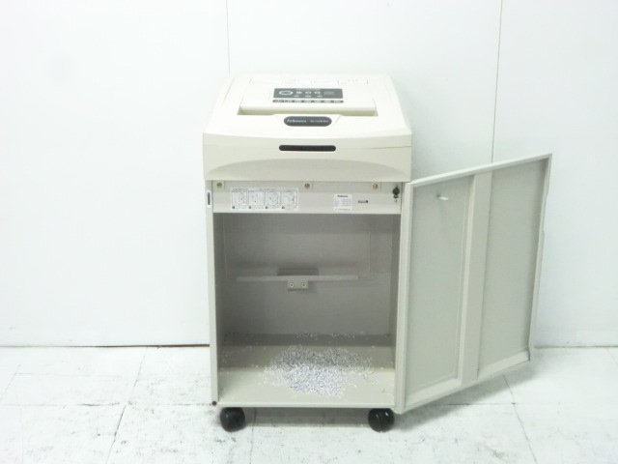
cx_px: 309
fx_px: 964
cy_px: 232
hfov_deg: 35.5
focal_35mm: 54
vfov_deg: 27.0
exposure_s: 1/30
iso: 800
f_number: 4.5
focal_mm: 9.8
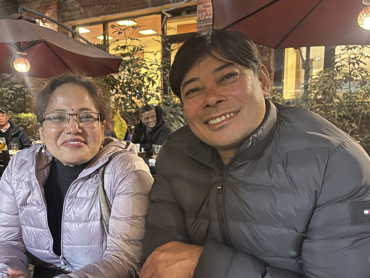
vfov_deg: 42.9
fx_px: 353
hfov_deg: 55.1
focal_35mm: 33
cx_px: 157
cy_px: 156
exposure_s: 1/20
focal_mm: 5.1
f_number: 1.6
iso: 1000
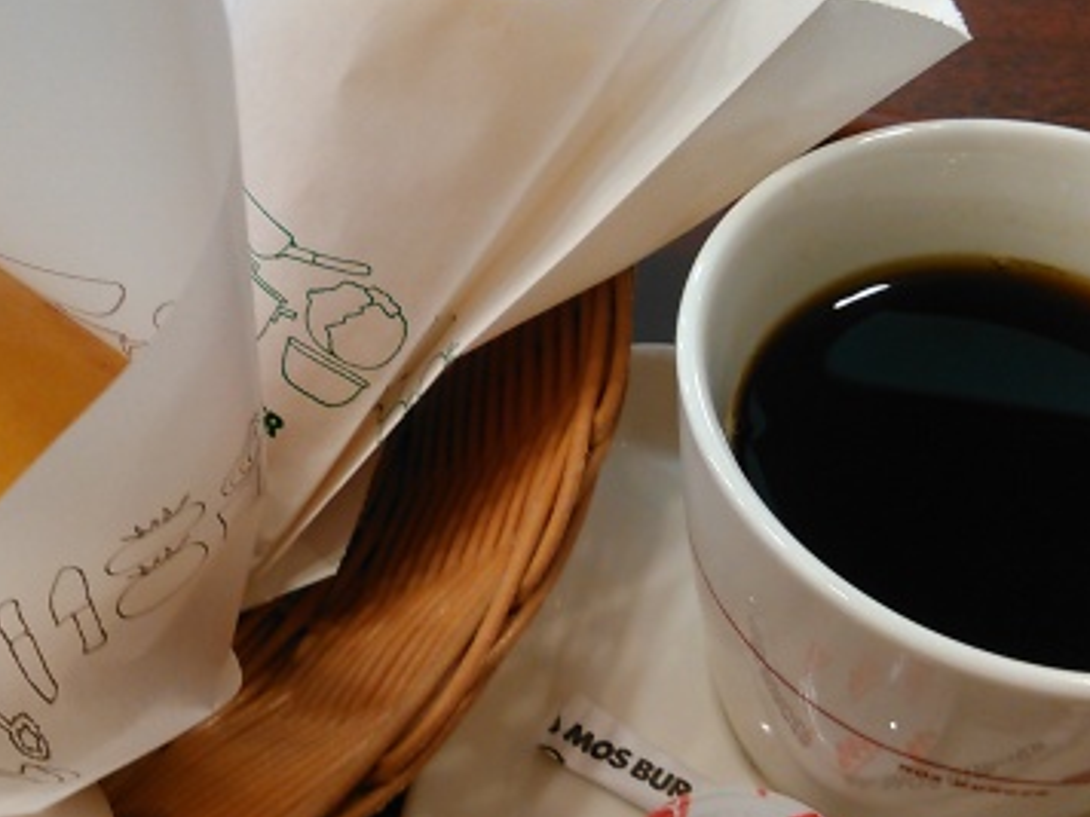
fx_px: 1700
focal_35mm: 54
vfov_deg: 27.0
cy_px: 422
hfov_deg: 35.2
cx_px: 374
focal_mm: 4
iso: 160
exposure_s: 1/16.7
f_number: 2.4
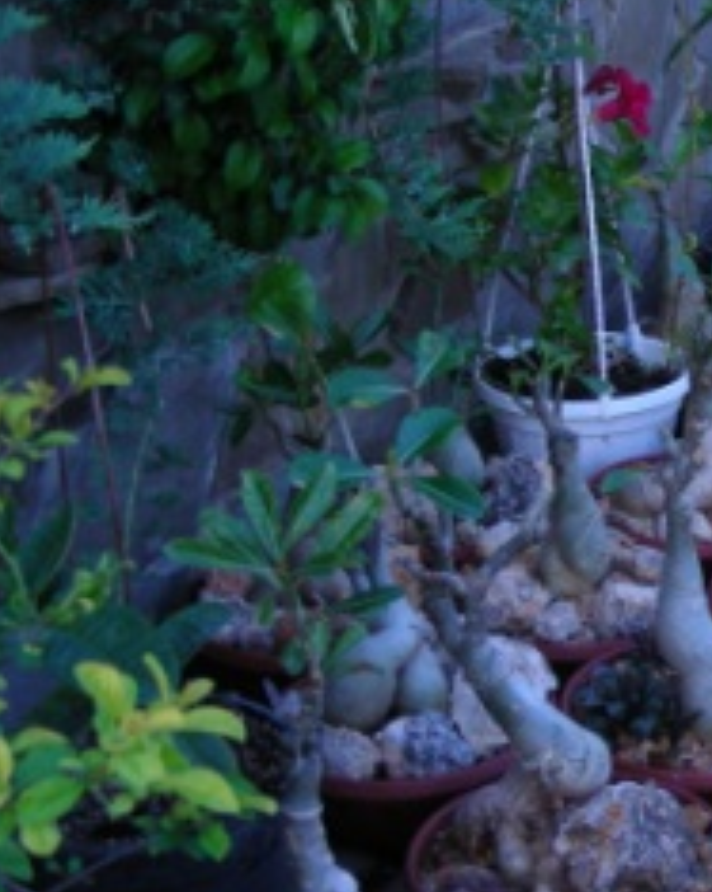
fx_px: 1871
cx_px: 830
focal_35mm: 71
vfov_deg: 26.8
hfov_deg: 20.3
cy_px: 438
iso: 50
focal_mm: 6.3
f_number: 3.5
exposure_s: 1/45
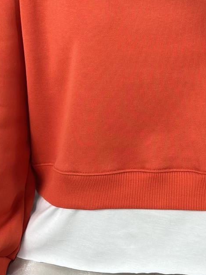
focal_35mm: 123
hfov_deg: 12.0
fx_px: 976
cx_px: 162
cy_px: 91
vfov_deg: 16.0
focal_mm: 6.86
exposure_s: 1/122
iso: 64
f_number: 1.78
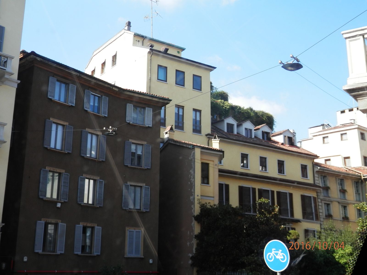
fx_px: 477
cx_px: 184
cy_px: 138
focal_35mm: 45
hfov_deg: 42.1
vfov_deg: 32.2
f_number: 3.8
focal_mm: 8
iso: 80
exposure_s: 1/250
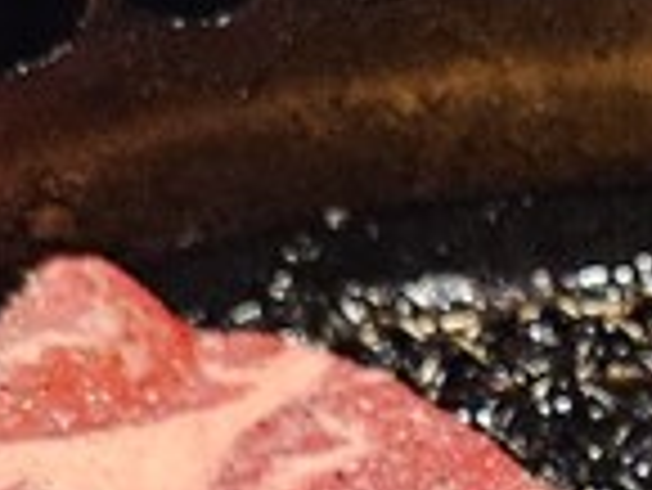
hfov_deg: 13.1
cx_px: 962
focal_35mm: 143
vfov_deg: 9.8
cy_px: 933
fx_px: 2696
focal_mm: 5.4
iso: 500
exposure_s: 1/120
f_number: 1.8
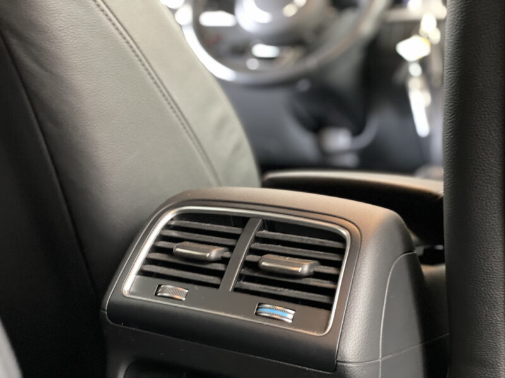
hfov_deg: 36.8
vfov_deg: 28.0
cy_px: 189
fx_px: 759
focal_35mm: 52
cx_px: 252
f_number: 2
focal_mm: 6
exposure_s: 1/19
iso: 500
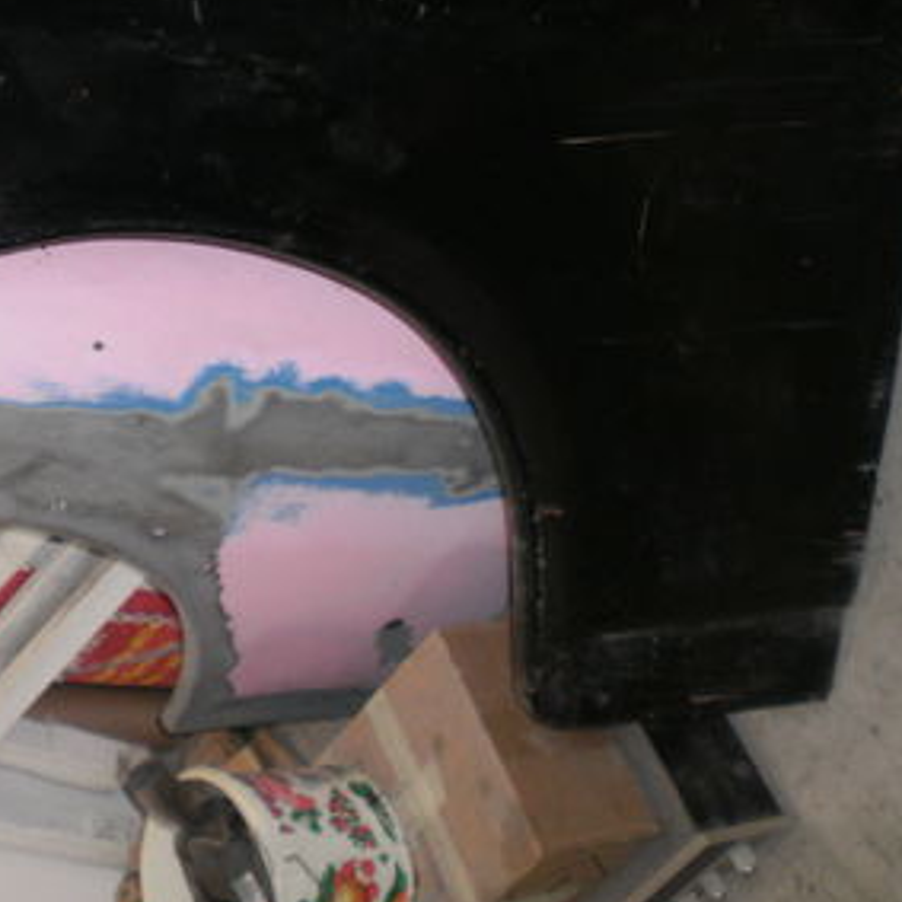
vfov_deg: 23.8
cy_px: 255
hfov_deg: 23.3
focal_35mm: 72
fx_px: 2123
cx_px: 67
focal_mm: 6.3
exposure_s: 1/30
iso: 125
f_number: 3.1
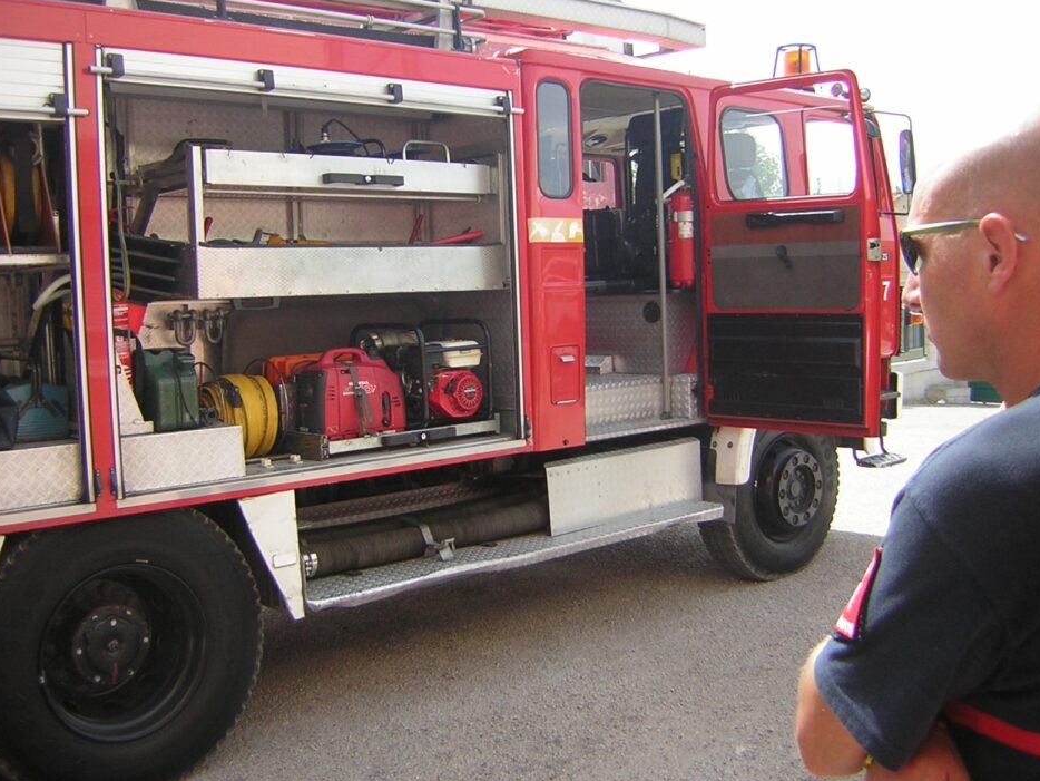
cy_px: 382
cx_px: 528
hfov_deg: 50.1
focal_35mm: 37
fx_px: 1112
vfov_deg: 38.7
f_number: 2.6
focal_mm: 4.7
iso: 50
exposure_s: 1/324
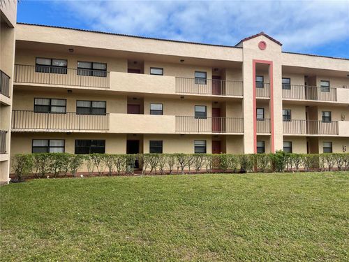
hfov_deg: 67.3
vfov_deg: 53.1
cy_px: 131
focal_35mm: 26
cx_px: 174
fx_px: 262
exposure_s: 1/2506
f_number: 1.6
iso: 32
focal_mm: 4.2
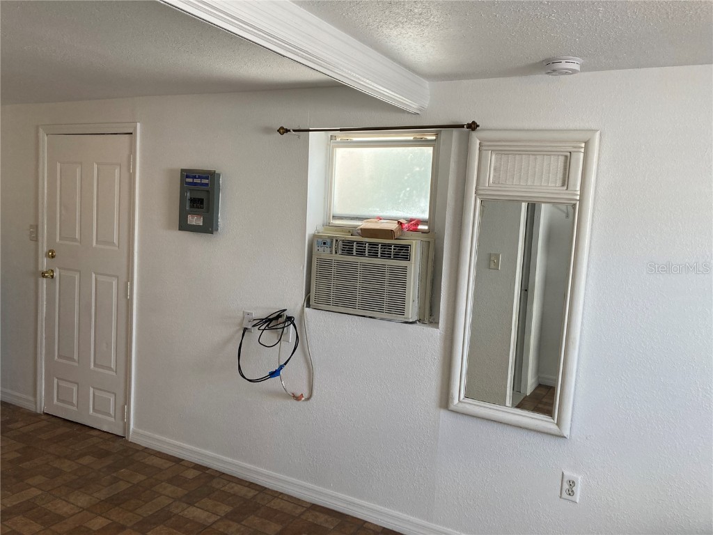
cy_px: 268
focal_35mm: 28
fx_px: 577
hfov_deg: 63.4
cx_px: 356
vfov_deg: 49.7
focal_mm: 3.99
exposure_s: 1/120
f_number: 1.8
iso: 80
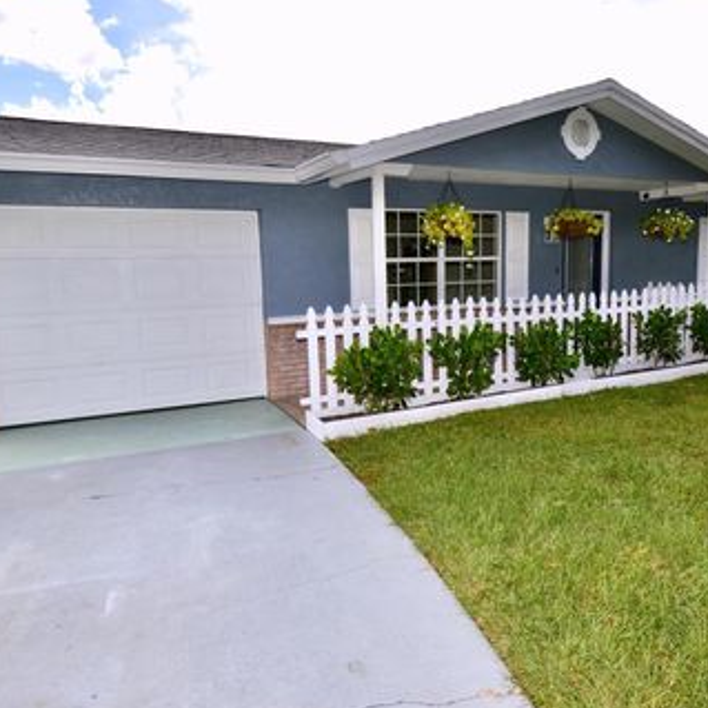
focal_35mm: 24
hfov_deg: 64.9
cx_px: 388
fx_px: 555
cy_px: 347
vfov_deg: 65.0
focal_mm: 12
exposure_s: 1/125
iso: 100
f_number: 8
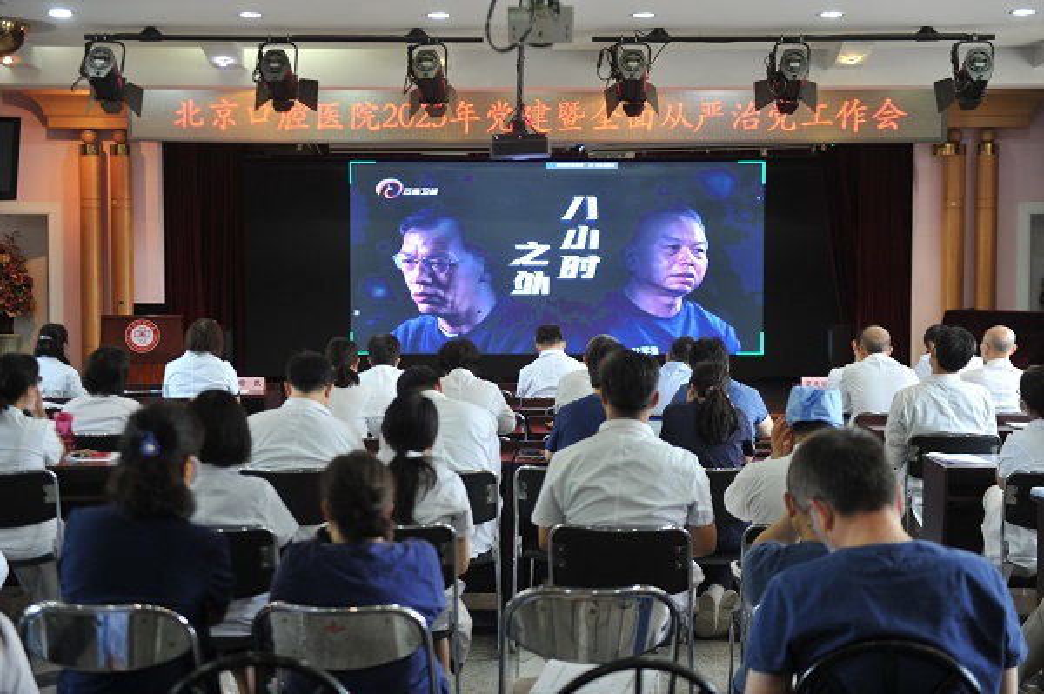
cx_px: 522
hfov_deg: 32.4
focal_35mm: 62
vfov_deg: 21.9
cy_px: 347
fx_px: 1796
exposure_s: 1/80
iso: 1000
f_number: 2.8
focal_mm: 62
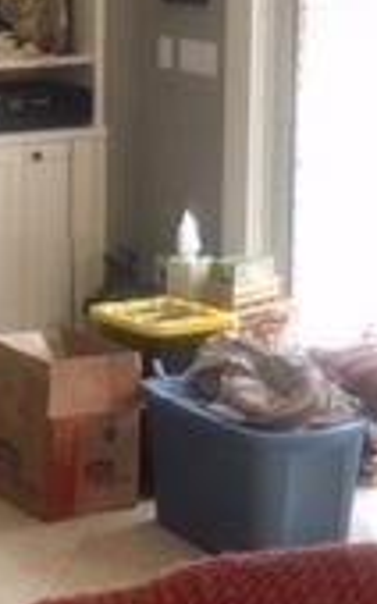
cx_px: -96
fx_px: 1910
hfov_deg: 11.0
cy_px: 96
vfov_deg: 17.8
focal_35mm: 116
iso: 160
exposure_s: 1/30
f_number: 2.2
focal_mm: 4.15
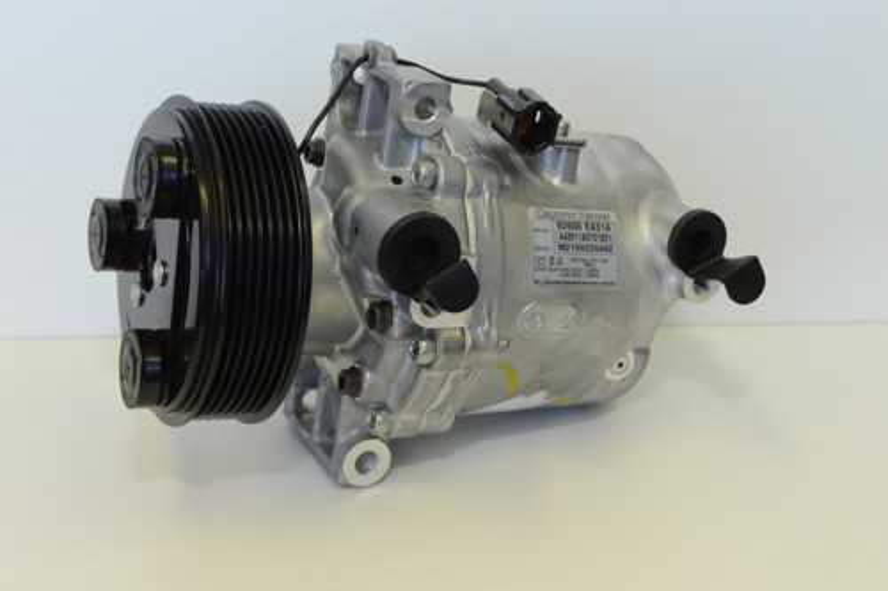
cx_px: 444
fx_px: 1085
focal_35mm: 44
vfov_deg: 30.5
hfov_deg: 44.5
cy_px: 296
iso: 2800
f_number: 8
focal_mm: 44
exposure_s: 1/250
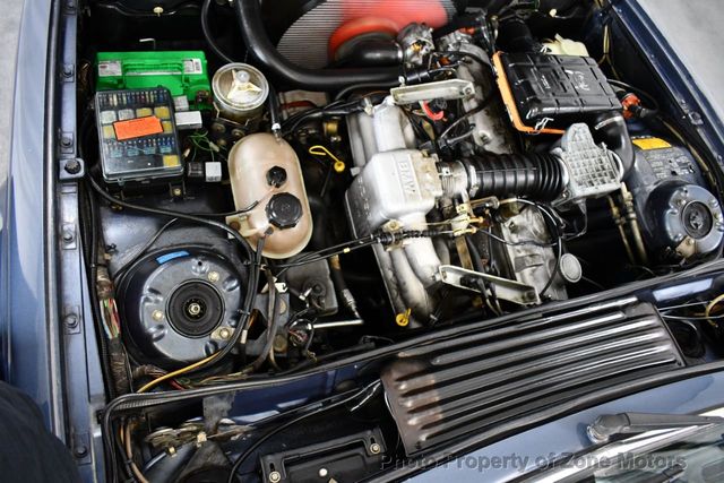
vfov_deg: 48.0
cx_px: 362
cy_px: 242
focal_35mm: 27
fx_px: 543
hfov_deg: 67.4
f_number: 3.5
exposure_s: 1/125
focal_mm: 18
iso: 3200
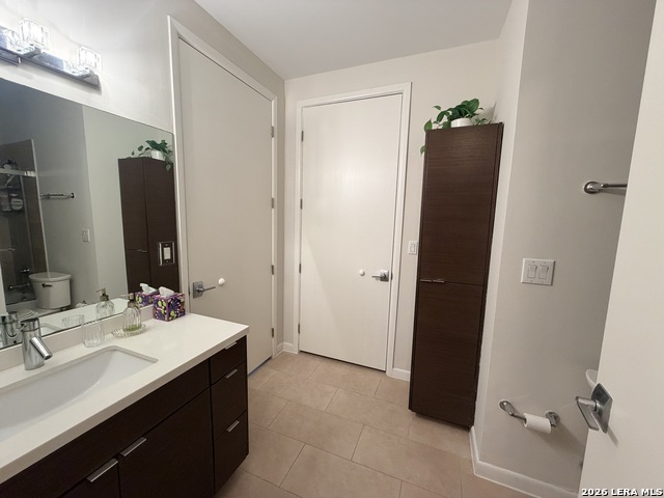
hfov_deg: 102.1
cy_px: 249
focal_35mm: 14
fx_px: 269
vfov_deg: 85.7
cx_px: 332
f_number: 2.2
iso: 320
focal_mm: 2.22
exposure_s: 1/120
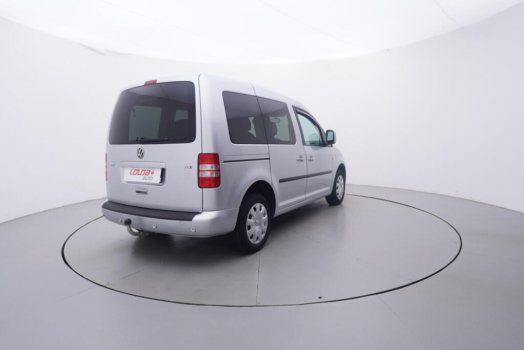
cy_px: 175
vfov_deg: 56.2
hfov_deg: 77.3
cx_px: 262
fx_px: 328
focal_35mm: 22
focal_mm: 15
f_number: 5
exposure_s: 1/80
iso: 200
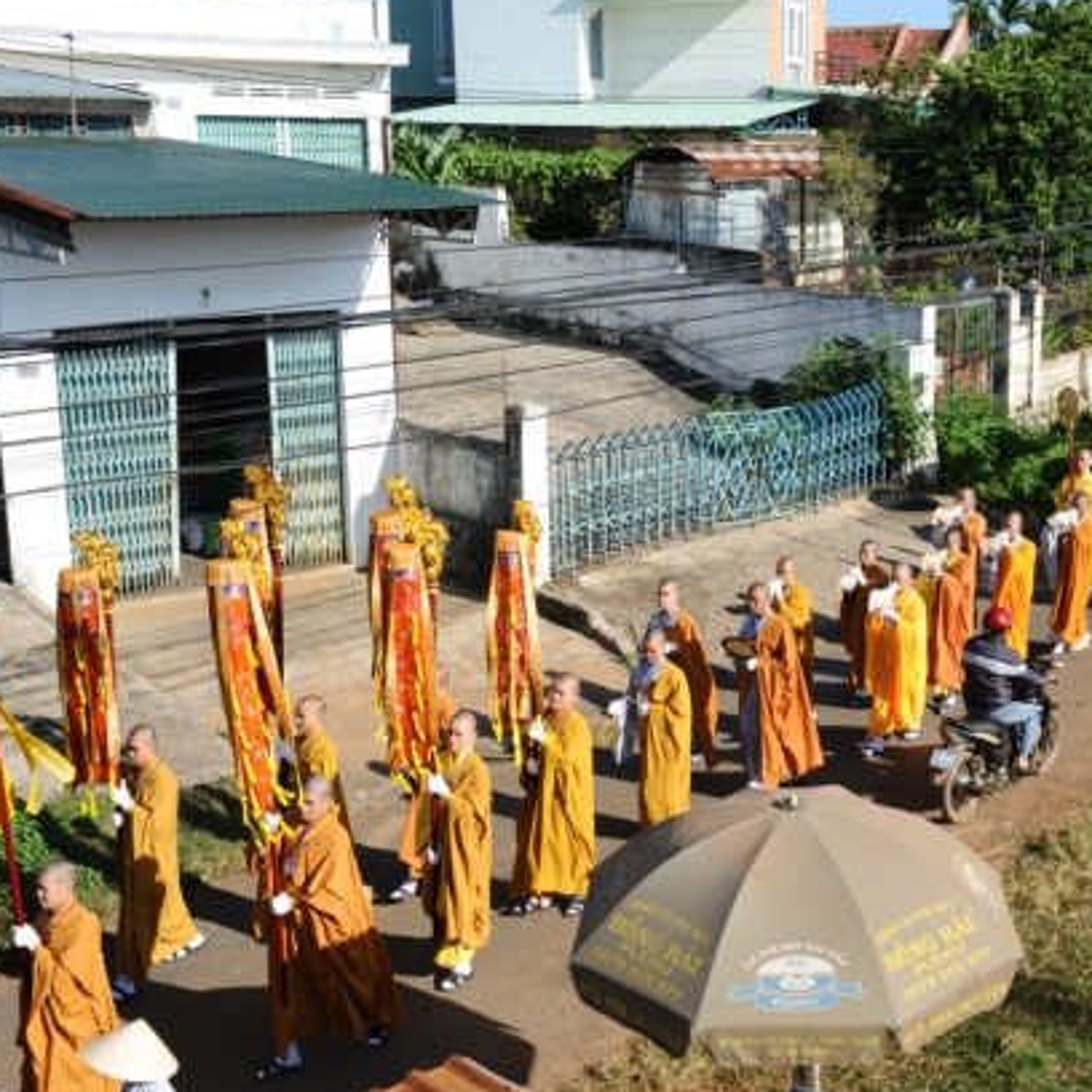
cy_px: 547
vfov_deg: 40.0
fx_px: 1499
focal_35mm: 42
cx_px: 784
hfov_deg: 39.2
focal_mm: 32
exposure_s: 1/250
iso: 200
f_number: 11
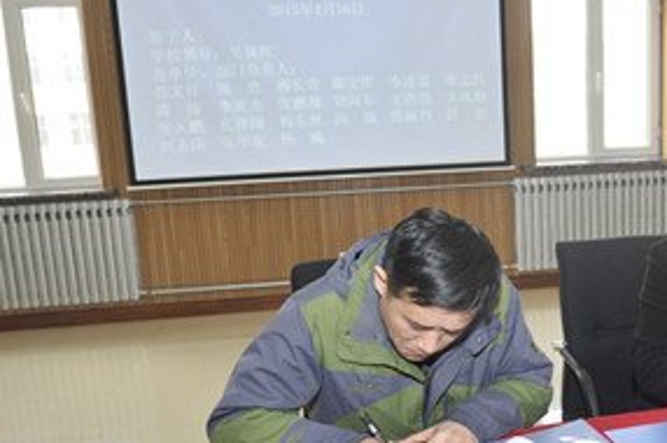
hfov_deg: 44.7
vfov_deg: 31.8
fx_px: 777
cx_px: 508
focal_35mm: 42
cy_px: 252
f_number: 7.1
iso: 800
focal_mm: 24
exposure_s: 1/60
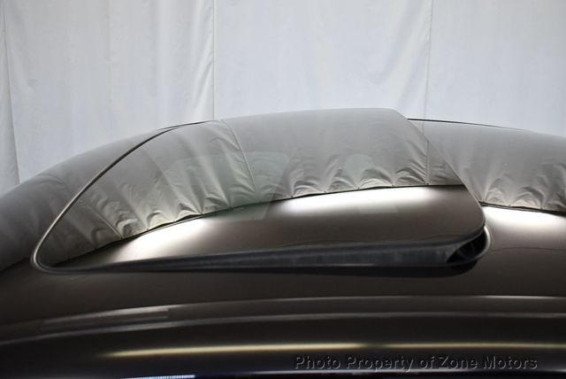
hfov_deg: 53.1
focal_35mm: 36
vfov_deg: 36.9
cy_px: 190
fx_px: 567
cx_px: 283
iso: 800
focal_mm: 18
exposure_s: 1/200
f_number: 3.5
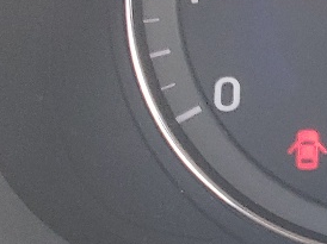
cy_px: -161
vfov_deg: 9.4
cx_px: 779
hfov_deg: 11.0
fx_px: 1435
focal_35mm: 152
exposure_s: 1/100
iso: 93
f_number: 1.5
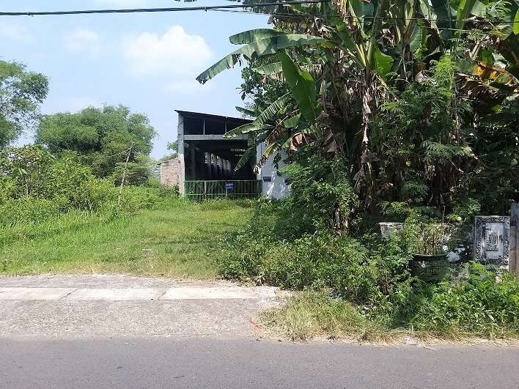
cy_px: 194
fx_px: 405
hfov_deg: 65.3
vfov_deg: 51.4
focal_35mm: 27
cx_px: 260
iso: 50
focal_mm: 3.93
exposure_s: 1/1555
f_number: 1.7
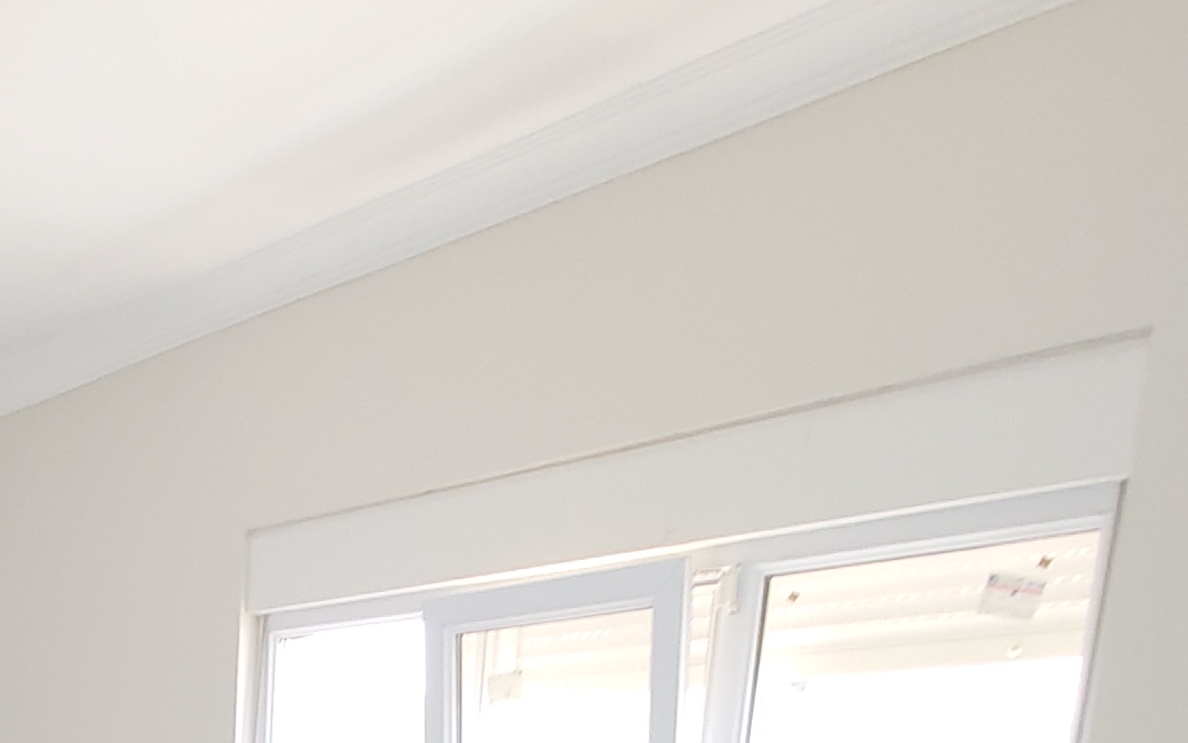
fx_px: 1295
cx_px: 110
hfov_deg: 44.6
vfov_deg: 23.5
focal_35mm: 40
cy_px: 1192
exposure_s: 1/50
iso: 50
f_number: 2.2
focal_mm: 1.42
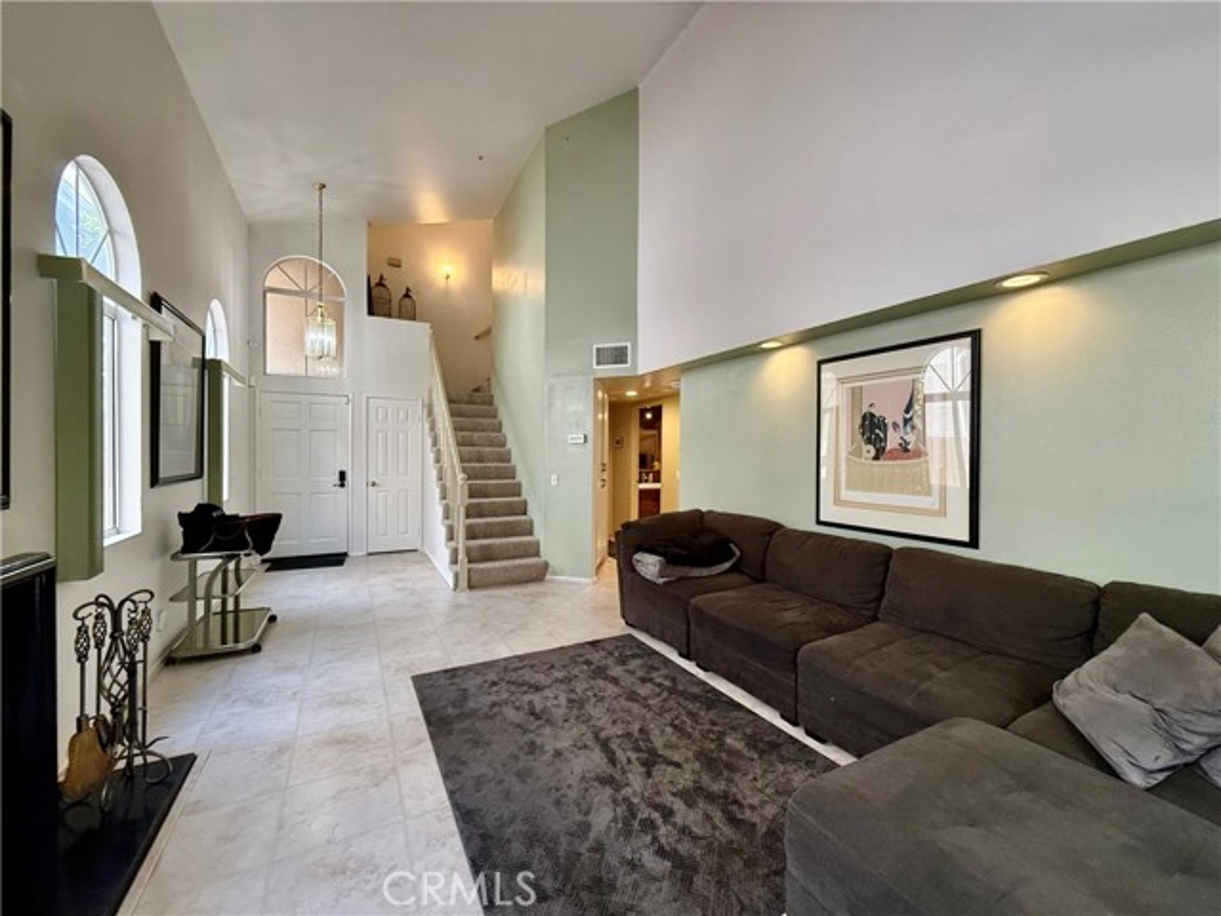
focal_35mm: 14
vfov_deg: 85.7
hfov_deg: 102.1
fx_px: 494
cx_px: 610
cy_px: 458
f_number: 2.2
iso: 250
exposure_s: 1/120
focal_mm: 2.22
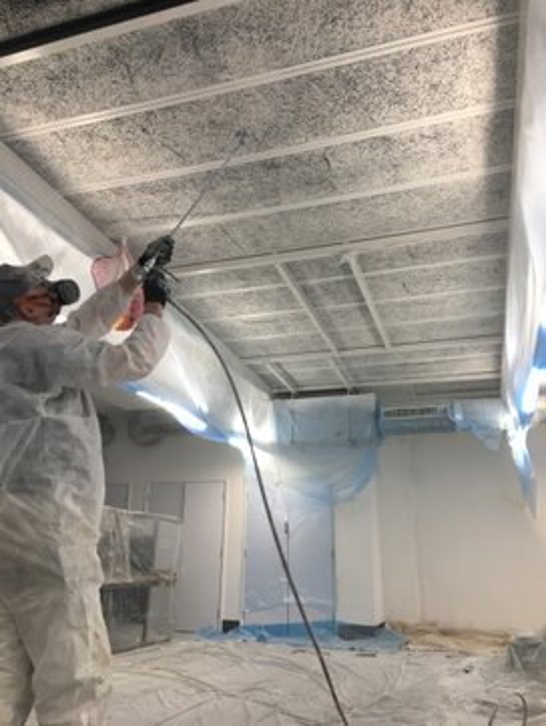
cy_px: 363
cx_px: 273
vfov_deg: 61.6
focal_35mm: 29
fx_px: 609
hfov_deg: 48.3
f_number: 2.2
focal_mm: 4.15
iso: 50
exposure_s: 1/33
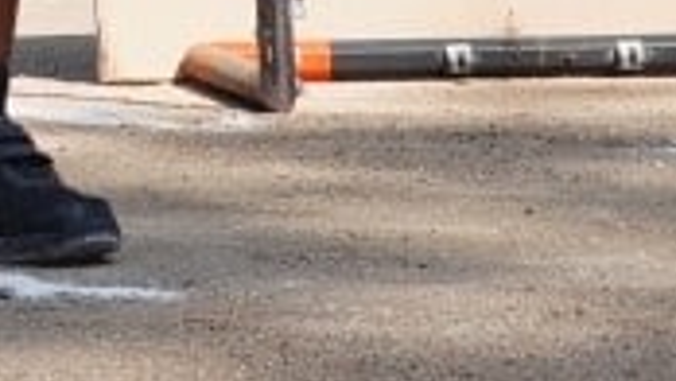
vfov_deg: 4.2
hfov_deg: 7.4
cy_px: -865
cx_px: -723
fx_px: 4967
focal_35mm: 277
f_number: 14
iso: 250
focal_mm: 30
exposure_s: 1/125
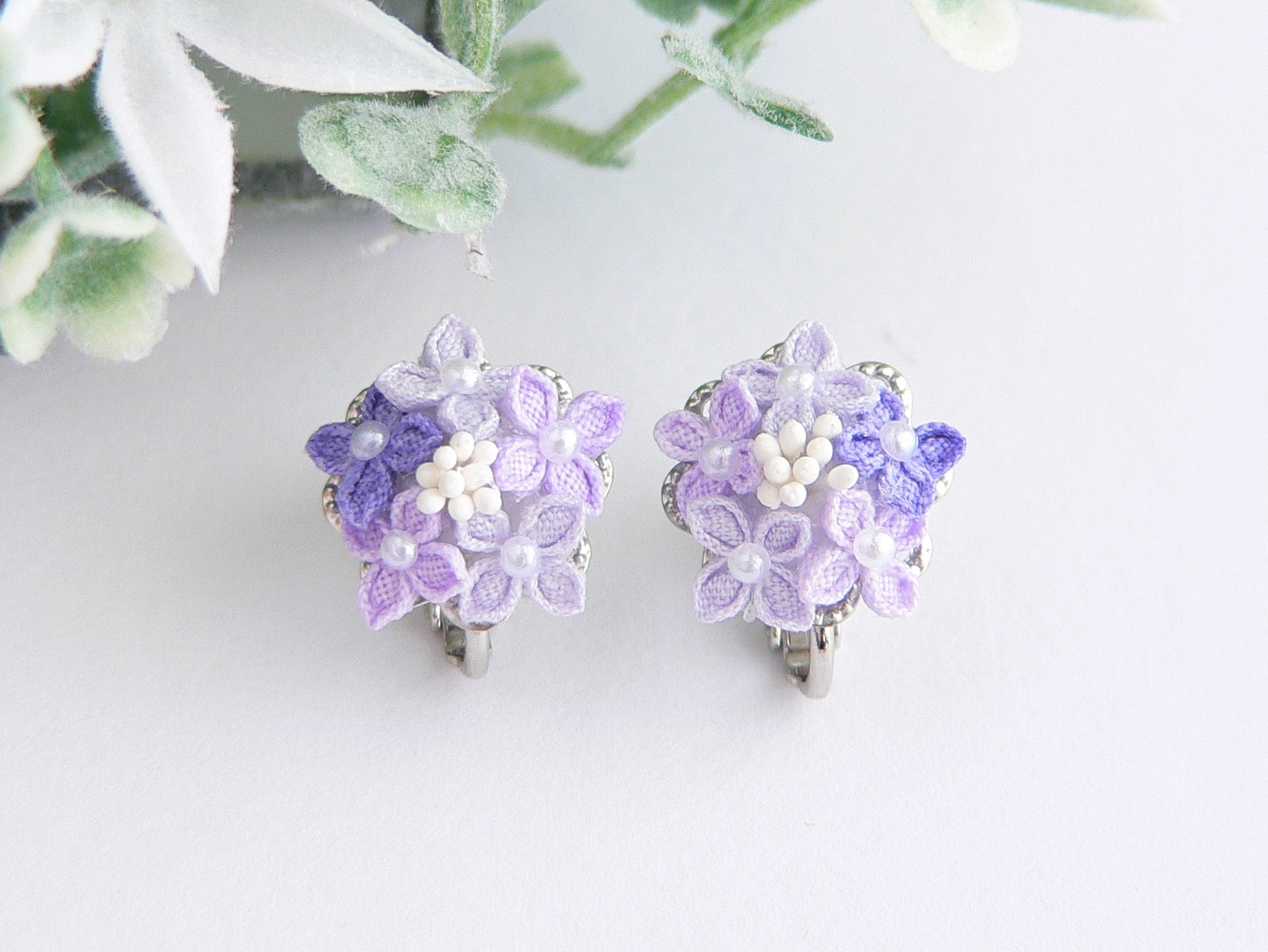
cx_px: 634
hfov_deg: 21.5
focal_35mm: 91
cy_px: 476
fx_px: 3334
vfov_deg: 16.2
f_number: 2.8
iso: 80
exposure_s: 1/10
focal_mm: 12
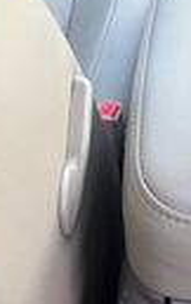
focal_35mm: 126
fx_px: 1046
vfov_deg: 16.5
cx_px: 309
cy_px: 78
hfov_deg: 10.0
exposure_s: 1/121
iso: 160
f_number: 1.78
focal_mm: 6.76
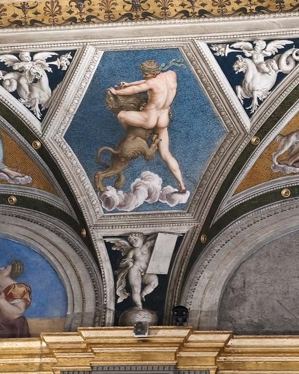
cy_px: 198
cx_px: 175
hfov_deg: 23.1
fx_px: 730
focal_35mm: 66
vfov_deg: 28.7
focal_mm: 6.14
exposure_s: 1/33.3
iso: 1000
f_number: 1.65
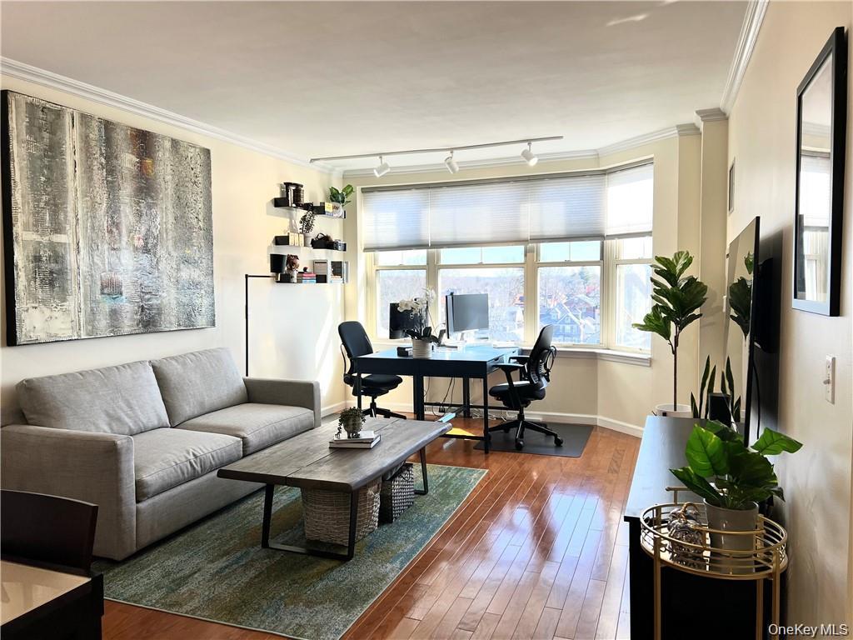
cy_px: 320
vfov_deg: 53.1
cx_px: 426
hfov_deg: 67.3
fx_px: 641
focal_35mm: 26
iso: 50
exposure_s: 1/347
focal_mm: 5.7
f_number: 1.5
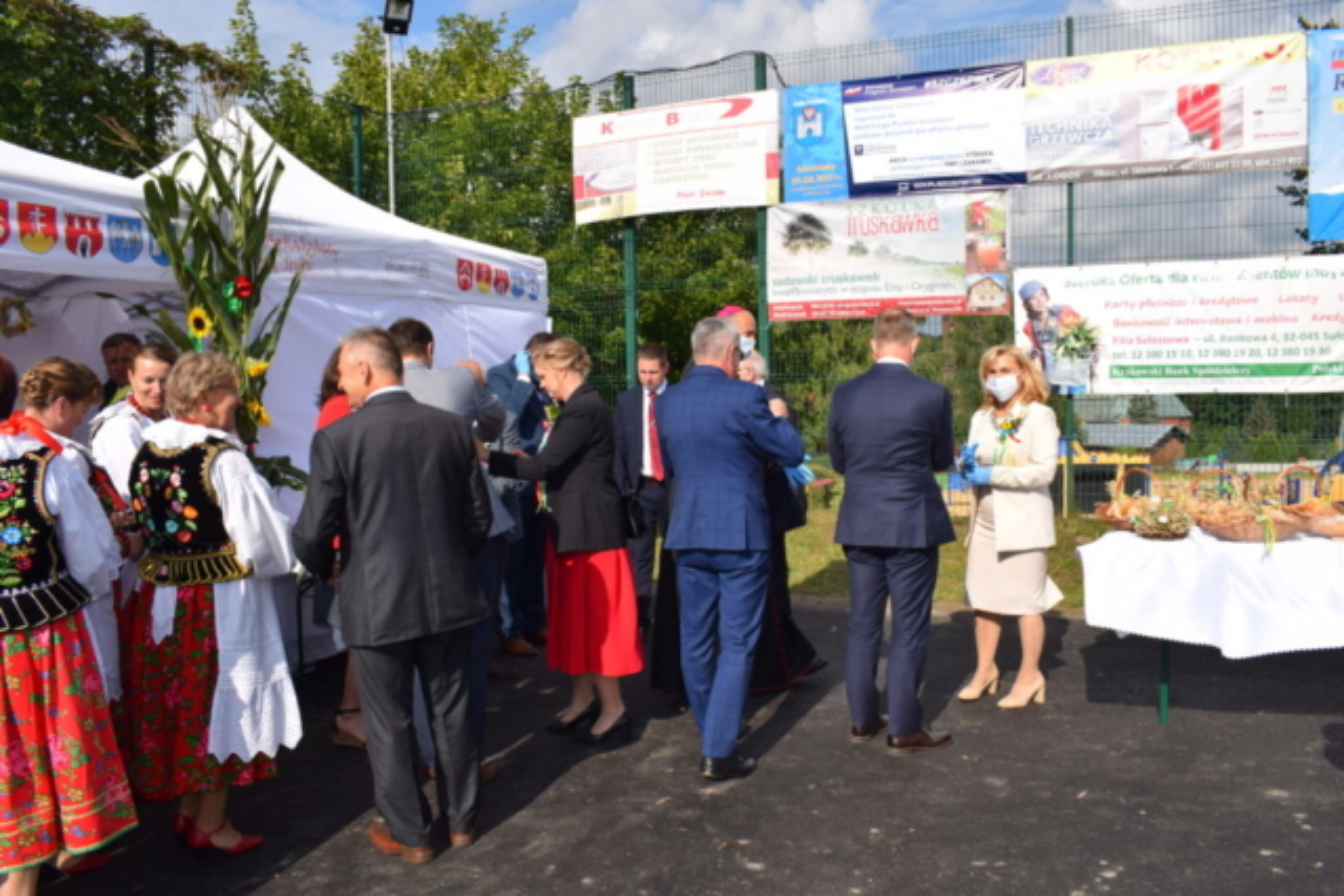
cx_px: 672
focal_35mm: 27
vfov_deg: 48.0
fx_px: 1008
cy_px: 448
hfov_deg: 67.4
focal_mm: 18
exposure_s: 1/200
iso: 100
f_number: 11
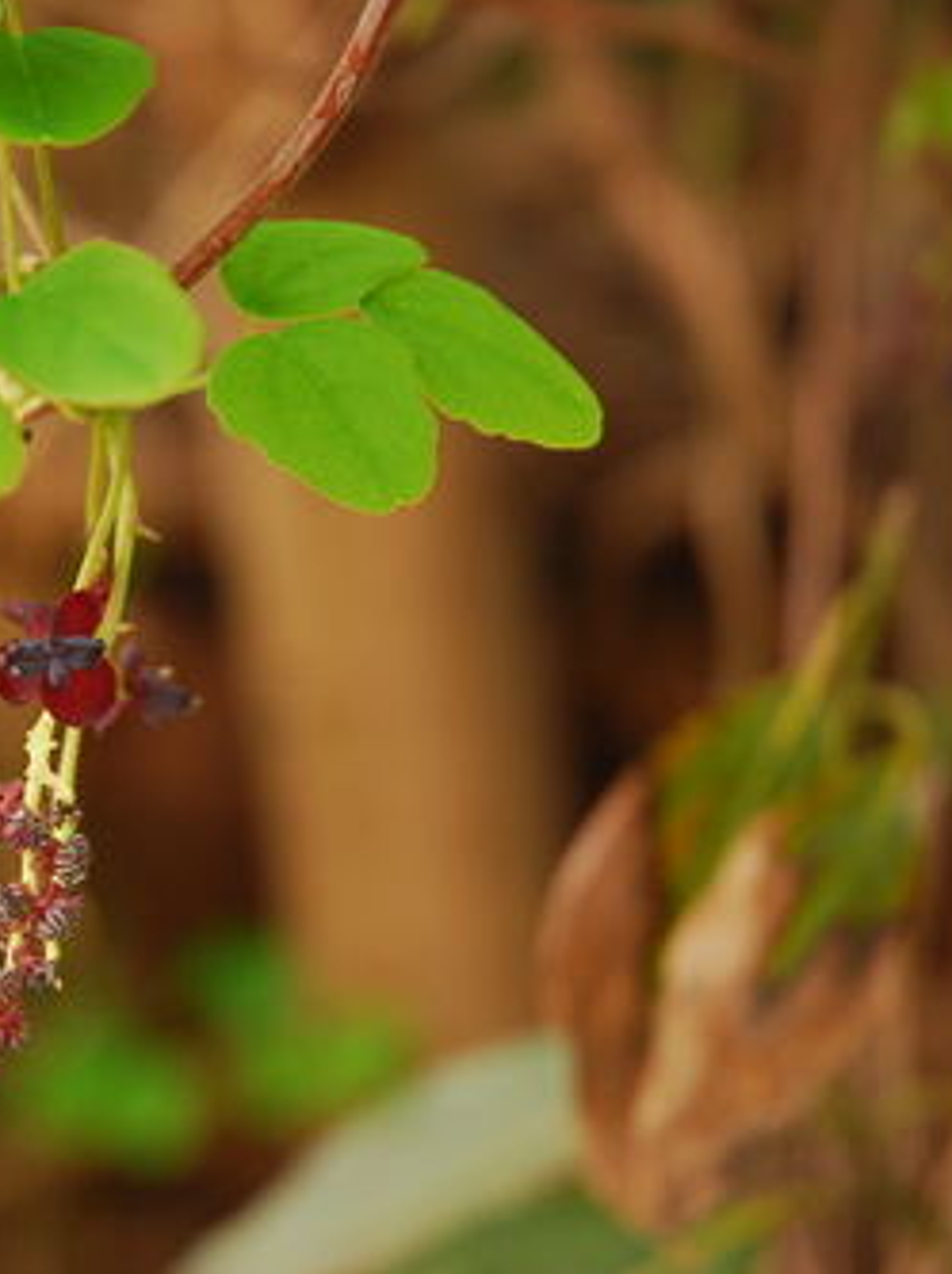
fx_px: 5584
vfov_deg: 13.0
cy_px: 637
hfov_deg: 9.7
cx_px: 61
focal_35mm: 152
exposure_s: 1/80
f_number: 4.5
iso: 320
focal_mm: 70
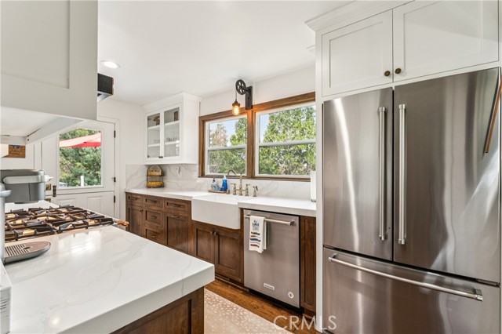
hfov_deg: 96.1
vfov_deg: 73.0
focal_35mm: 16
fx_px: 226
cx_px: 251
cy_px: 167
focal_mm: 16.2
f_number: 13
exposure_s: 1/2
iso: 100
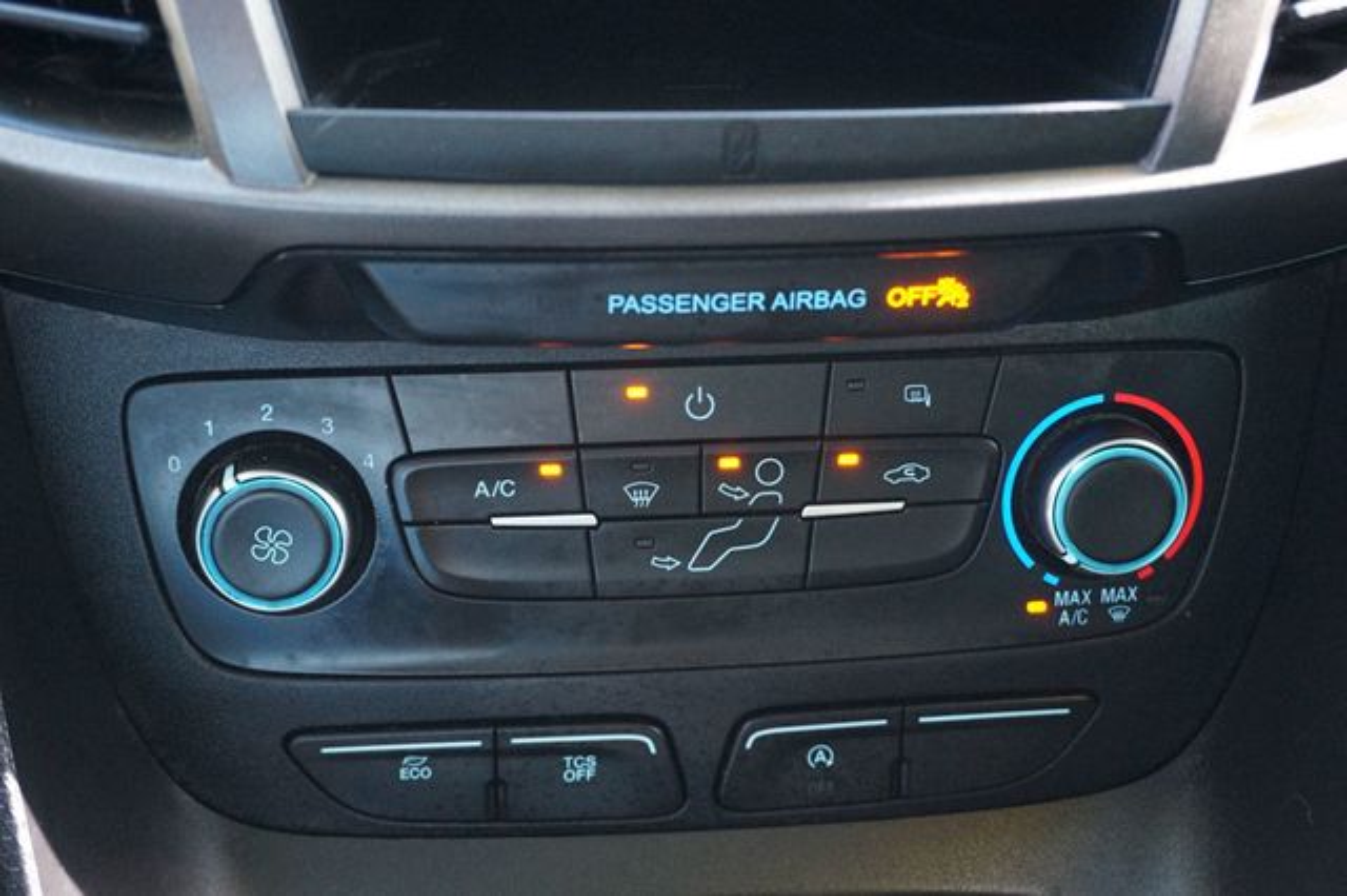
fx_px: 1739
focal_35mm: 46
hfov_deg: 42.3
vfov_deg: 28.9
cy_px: 448
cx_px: 674
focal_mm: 31
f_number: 5
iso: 3200
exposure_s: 1/50
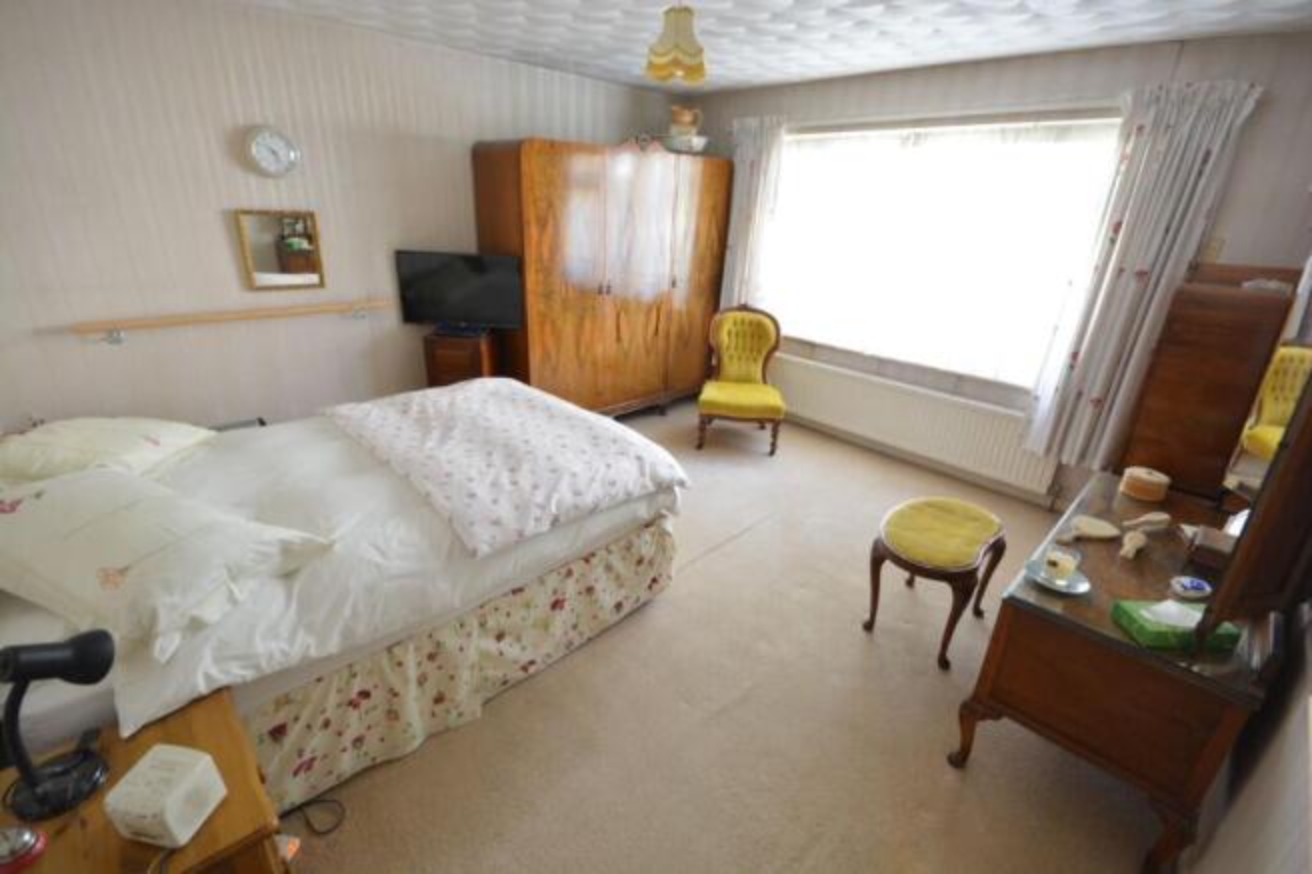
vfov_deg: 77.3
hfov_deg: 100.4
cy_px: 437
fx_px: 546
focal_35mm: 15
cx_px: 656
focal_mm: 10
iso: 400
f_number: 8
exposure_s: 1/2
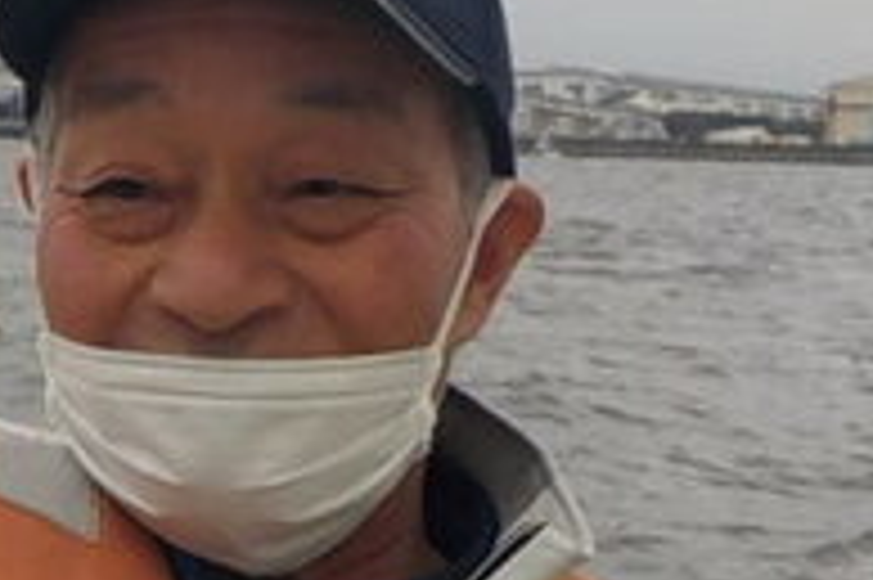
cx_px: -22
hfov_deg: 19.2
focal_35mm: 103
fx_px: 2496
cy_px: 737
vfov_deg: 12.9
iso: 125
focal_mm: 4.1
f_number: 3.3
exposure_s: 1/500
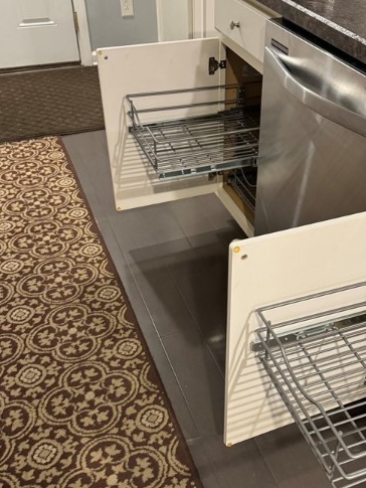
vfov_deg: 48.8
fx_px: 535
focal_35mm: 38
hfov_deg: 37.5
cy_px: 278
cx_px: 229
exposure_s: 1/40
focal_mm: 6.86
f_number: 1.78
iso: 800
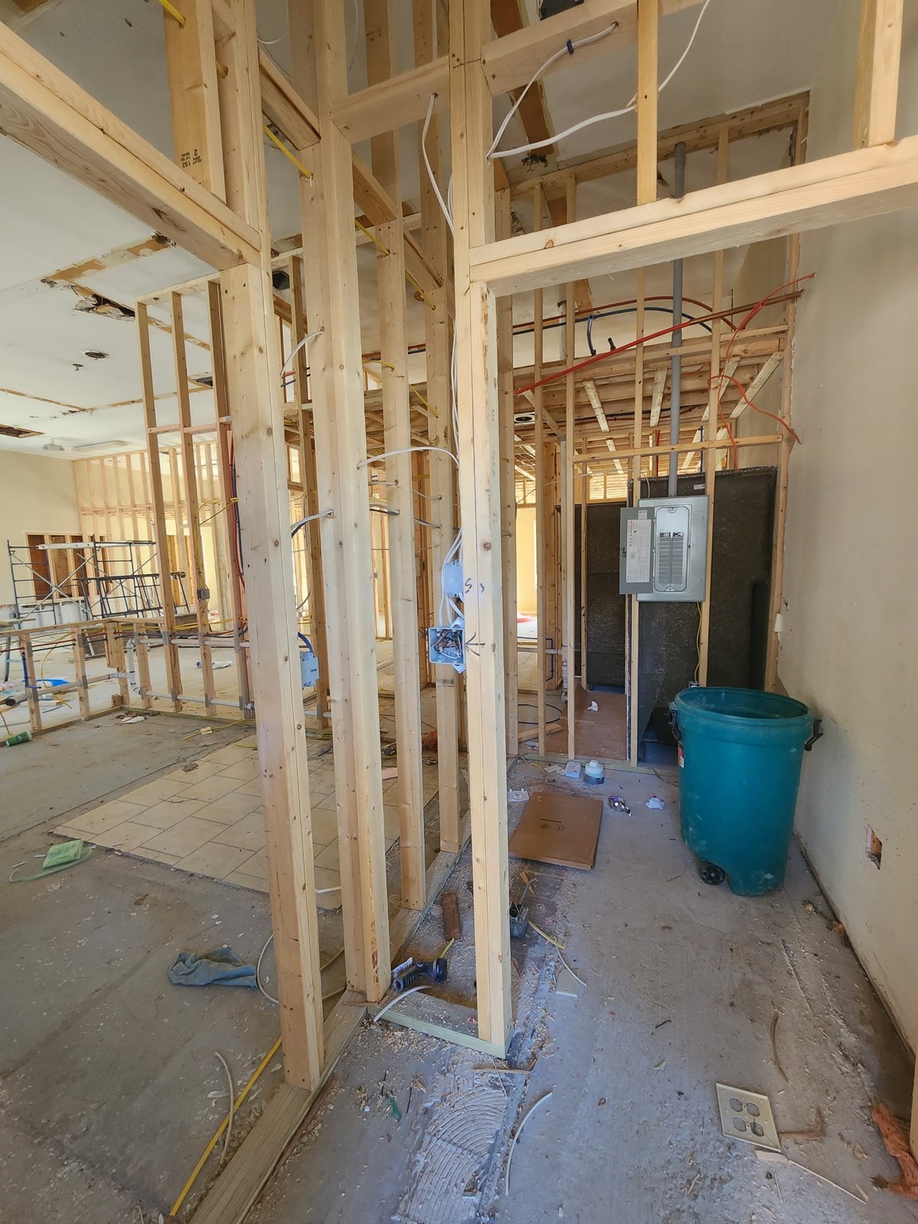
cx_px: 459
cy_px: 612
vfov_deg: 106.2
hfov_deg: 89.9
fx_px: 460
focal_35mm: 13
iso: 320
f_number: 2.2
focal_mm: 2.2
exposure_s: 1/60
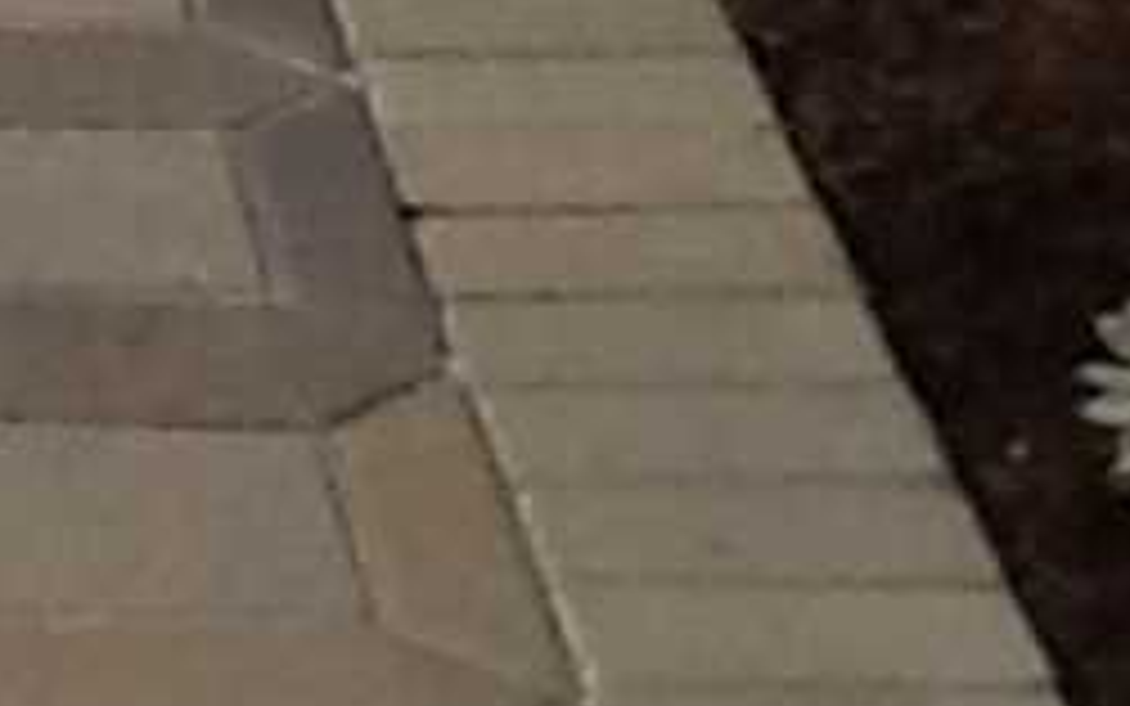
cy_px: -1147
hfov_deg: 8.1
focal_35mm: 248
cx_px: -1042
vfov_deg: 5.1
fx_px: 7639
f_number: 2.4
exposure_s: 1/212
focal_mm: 2.03
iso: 40
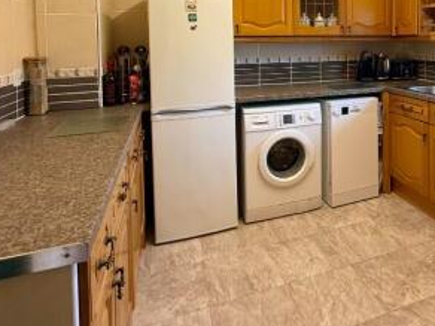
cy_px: 54
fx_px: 352
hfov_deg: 60.2
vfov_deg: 46.5
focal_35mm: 28
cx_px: 323
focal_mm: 2.22
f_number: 2.2
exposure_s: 1/100
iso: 200
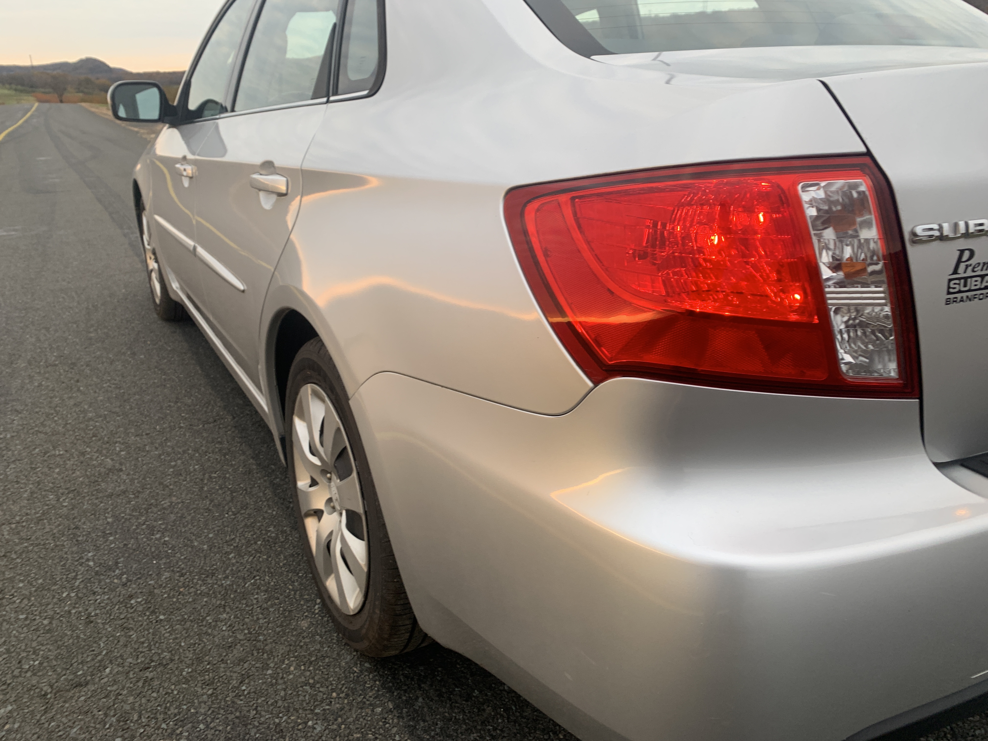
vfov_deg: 53.1
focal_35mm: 26
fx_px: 742
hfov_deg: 67.3
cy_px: 370
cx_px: 494
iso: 40
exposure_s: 1/122
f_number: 1.8
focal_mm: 4.25
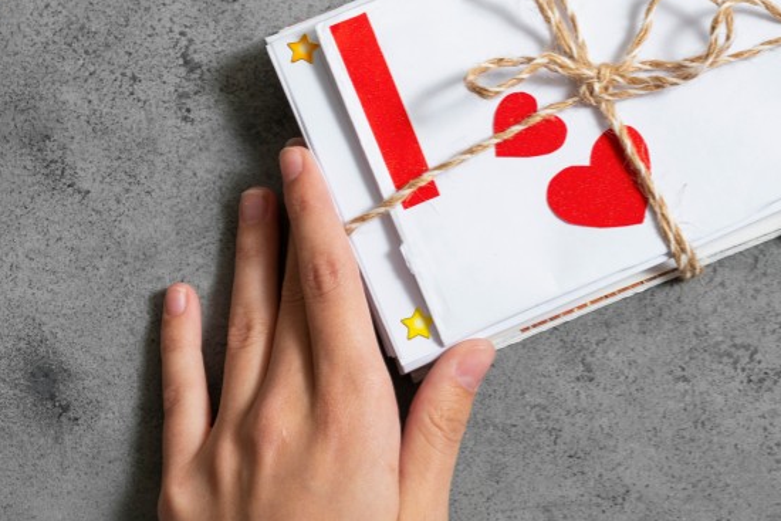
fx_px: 2365
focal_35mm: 109
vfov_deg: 12.4
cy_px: 22
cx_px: 701
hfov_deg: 18.4
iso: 160
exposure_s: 1/125
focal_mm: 50
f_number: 10
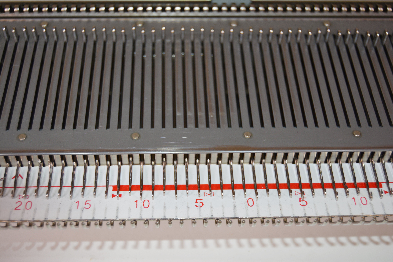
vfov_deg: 23.8
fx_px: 622
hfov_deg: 35.1
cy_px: 131
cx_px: 196
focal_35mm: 57
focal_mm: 38
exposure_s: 1/125
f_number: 4.8
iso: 125
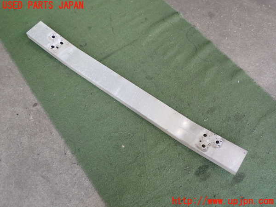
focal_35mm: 30
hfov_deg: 60.0
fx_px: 239
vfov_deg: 46.8
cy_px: 104
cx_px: 138
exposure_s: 1/80
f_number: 2.3
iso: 200
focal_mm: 5.4
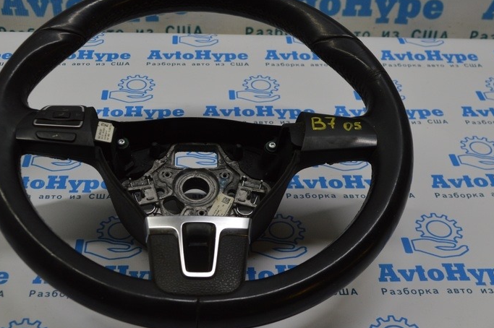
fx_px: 709
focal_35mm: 52
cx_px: 200
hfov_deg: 38.3
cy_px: 180
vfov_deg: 26.0
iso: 400
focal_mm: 23
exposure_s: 1/125
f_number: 5.6
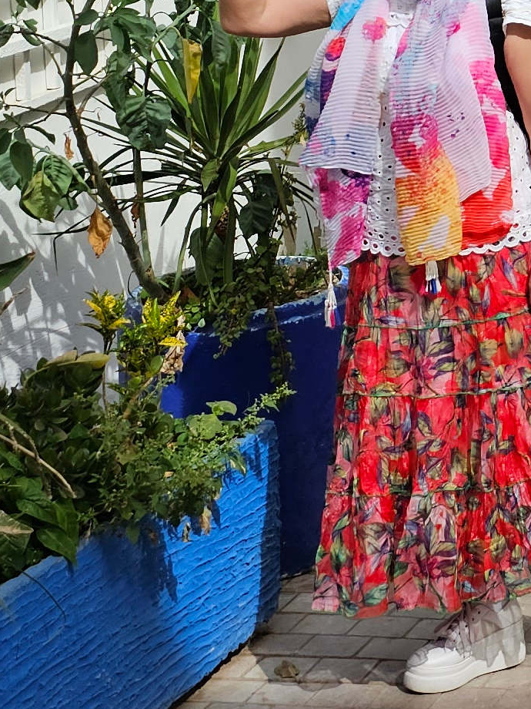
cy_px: -88
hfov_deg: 13.6
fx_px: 2045
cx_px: 868
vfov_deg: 18.8
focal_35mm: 100
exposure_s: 1/1019
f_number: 1.7
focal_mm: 6.3
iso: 25
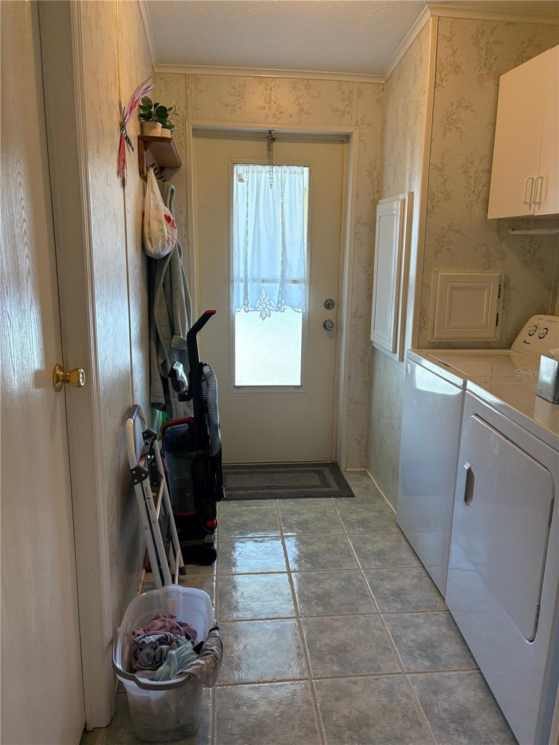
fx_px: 560
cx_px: 280
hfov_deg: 53.1
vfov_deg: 67.3
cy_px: 372
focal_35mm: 26
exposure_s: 1/60
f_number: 1.6
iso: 125
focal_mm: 5.96
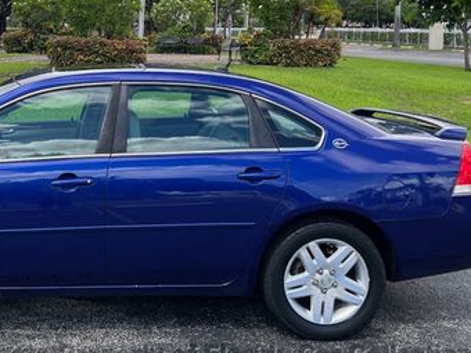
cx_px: 75
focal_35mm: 49
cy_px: 53
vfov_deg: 28.8
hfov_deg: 37.1
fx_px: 667
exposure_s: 1/803
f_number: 1.5
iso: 50
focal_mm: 5.7
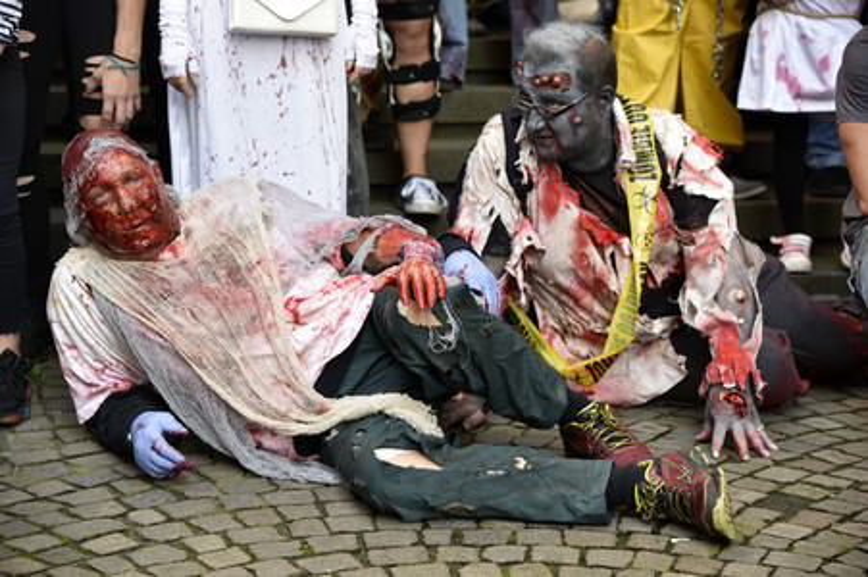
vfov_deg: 17.5
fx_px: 1879
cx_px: 434
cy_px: 288
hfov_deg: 26.0
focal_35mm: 78
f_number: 5
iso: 400
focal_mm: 78
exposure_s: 1/100
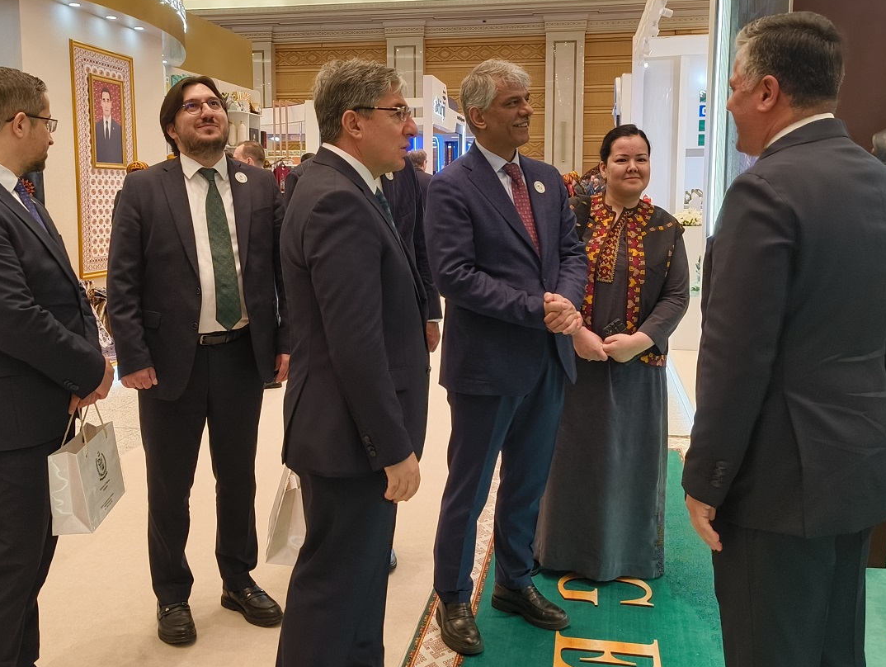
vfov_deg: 37.8
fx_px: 974
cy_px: 314
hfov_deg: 48.9
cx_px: 399
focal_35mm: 38
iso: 800
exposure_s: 1/100
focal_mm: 5.56
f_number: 1.87
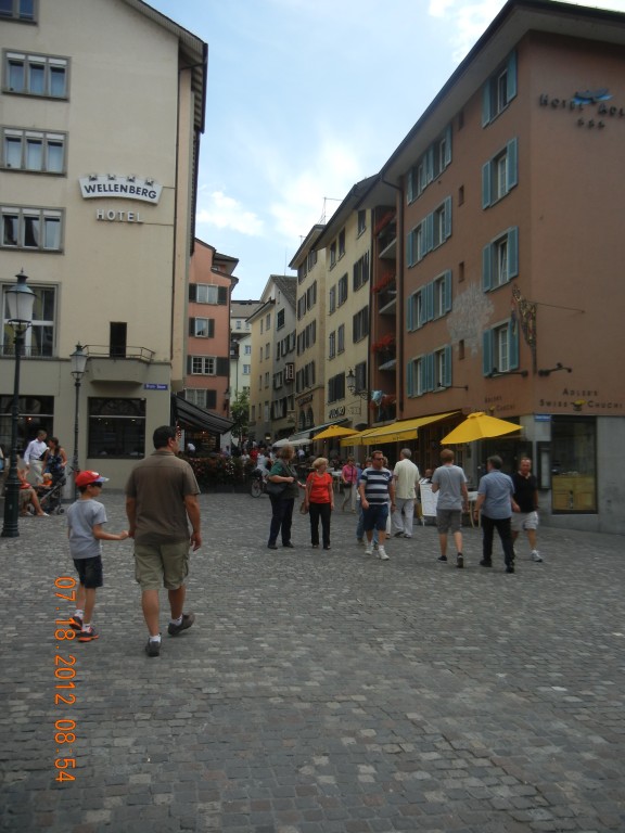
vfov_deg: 60.0
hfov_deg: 46.8
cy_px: 416
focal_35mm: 30
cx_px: 312
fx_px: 722
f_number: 7
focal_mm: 5.4
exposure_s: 1/270
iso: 160
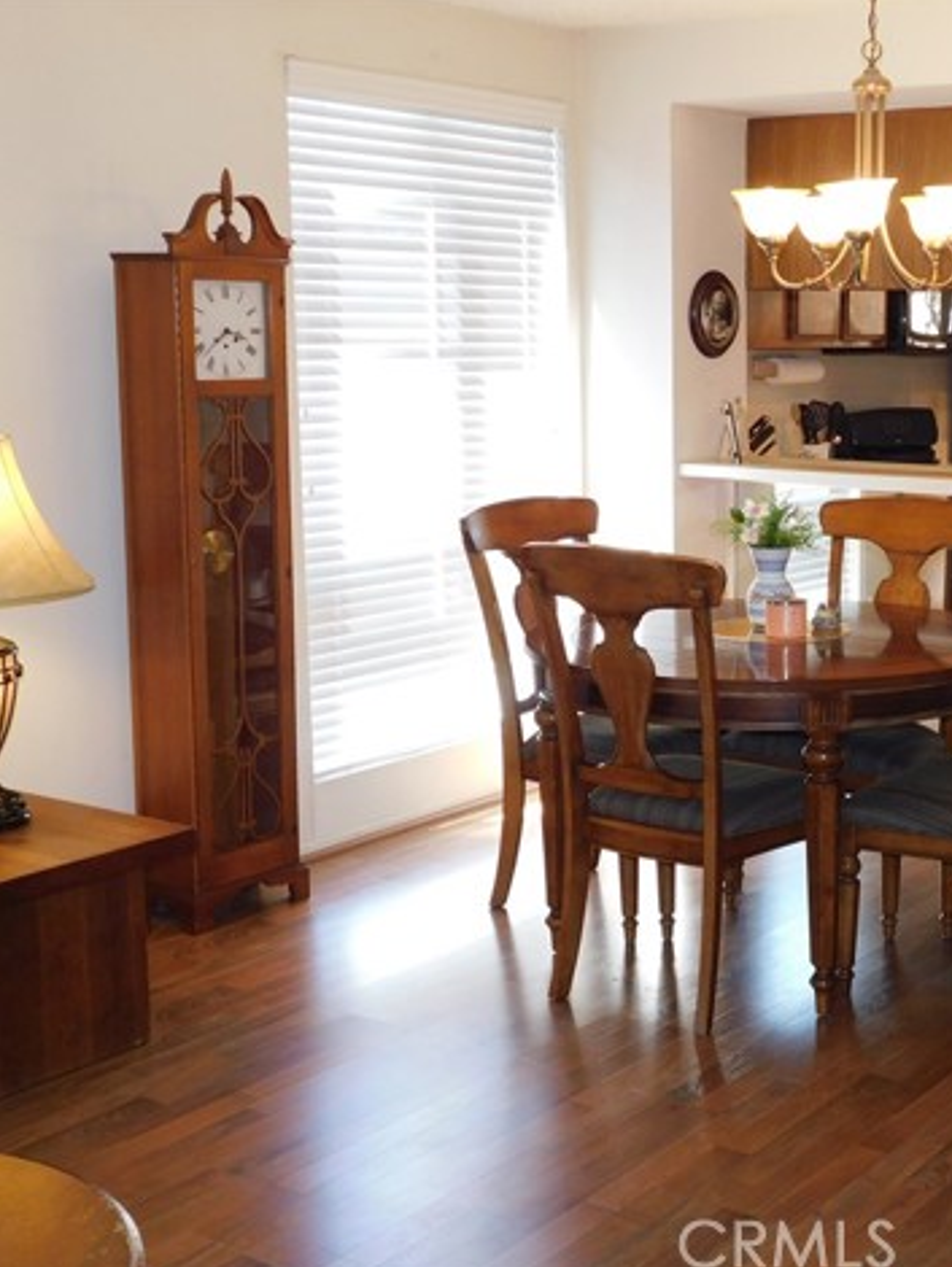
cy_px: 636
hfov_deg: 28.8
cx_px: 817
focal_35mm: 49
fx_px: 1795
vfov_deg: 38.9
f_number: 3.5
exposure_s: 1/30
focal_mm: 6.3
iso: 200
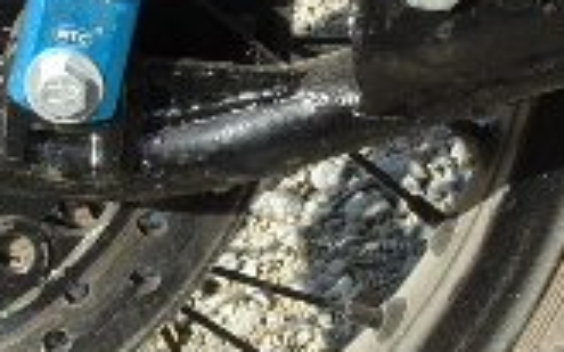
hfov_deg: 11.6
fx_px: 2766
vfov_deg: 7.2
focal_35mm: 180
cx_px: 92
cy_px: -62
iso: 80
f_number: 5.7
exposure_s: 1/250
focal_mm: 7.8
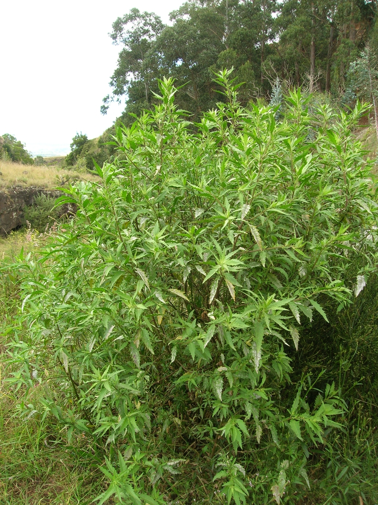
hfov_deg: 41.8
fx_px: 495
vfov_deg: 54.0
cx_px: 189
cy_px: 252
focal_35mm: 34
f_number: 4.9
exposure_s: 1/48.4
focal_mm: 5.7
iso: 50
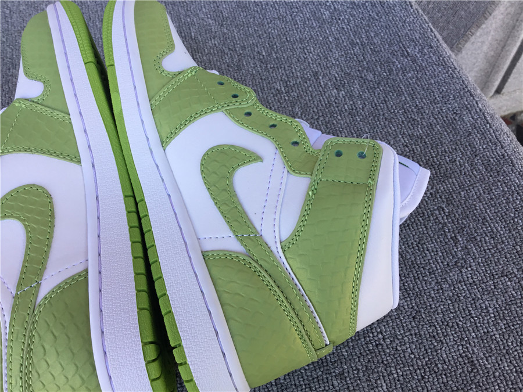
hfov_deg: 58.4
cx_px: 262
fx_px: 468
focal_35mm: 31
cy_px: 196
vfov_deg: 45.4
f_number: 2.4
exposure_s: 1/123
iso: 25
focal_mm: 3.3
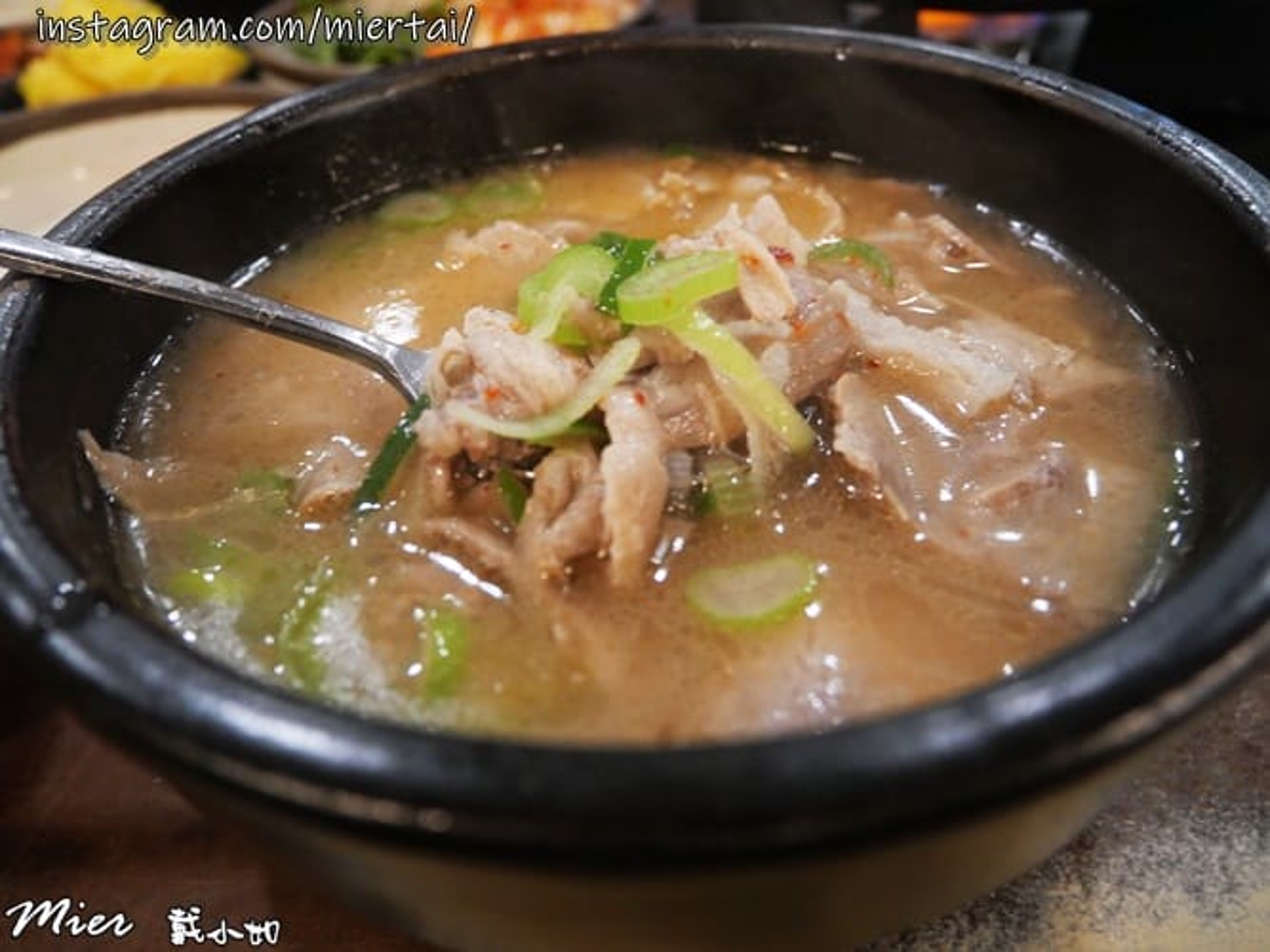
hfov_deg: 71.6
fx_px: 880
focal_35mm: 24
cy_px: 476
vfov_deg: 56.8
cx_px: 635
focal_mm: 12
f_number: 3.5
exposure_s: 1/60
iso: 1600
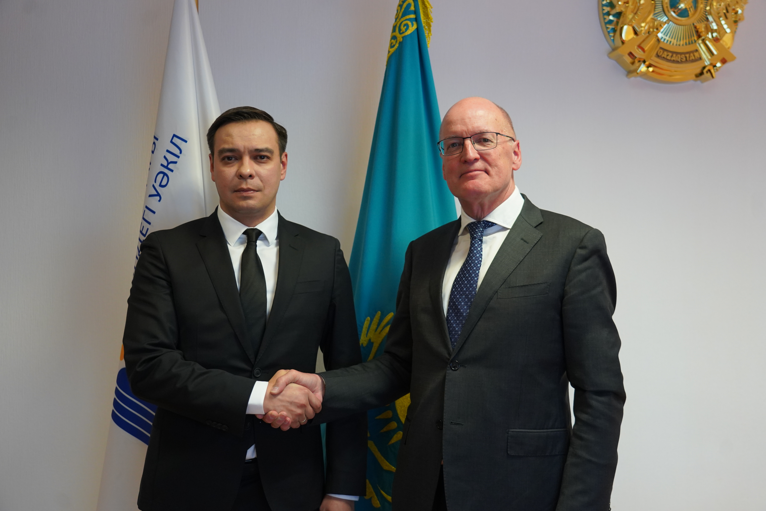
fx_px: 745
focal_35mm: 35
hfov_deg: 54.4
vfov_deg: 37.9
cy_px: 256
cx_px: 383
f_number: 4
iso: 2500
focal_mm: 35
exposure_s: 1/160
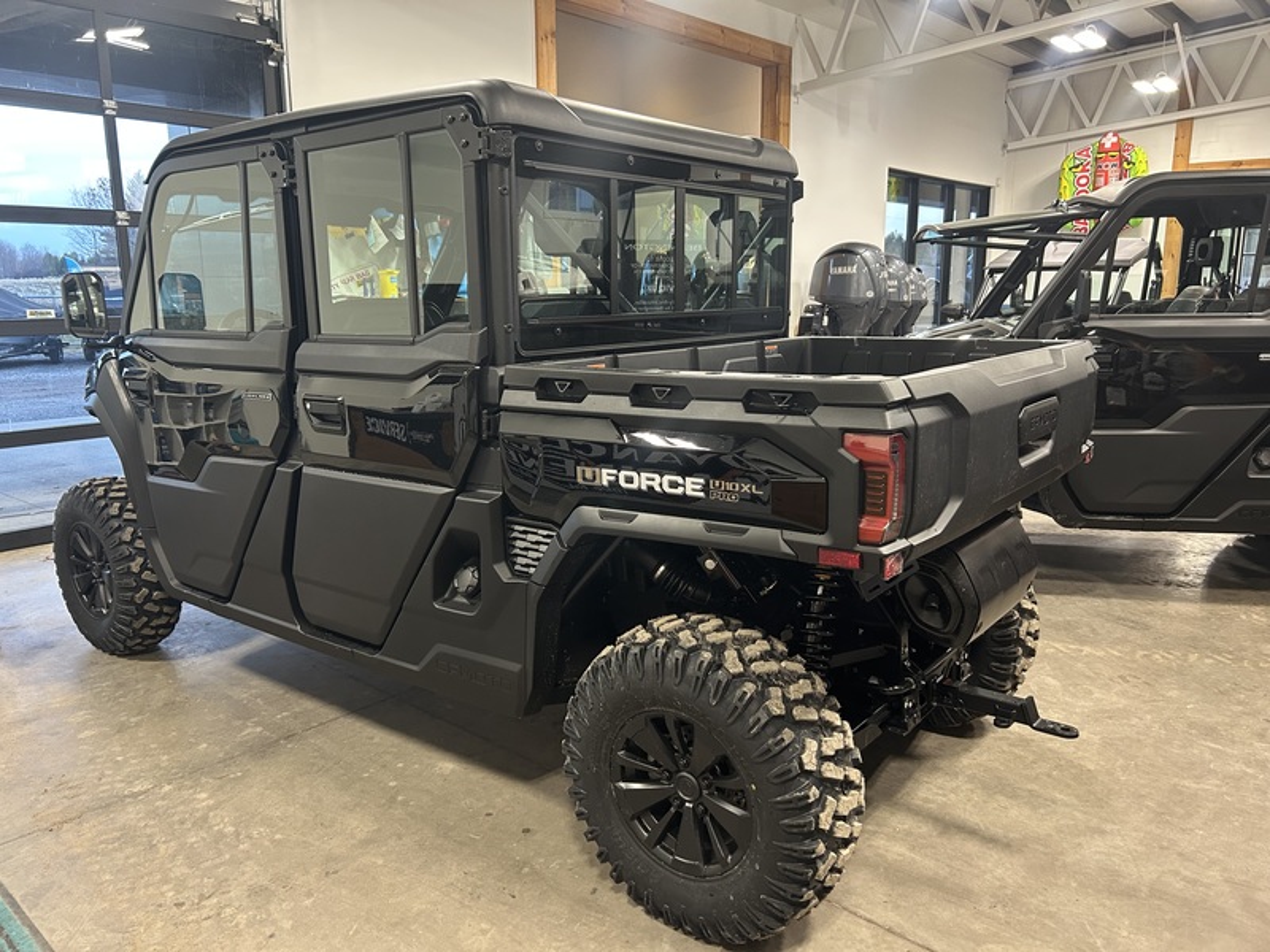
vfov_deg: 53.1
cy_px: 476
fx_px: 954
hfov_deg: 67.3
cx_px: 635
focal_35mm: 26
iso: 250
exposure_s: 1/60
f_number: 1.5
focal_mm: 5.7
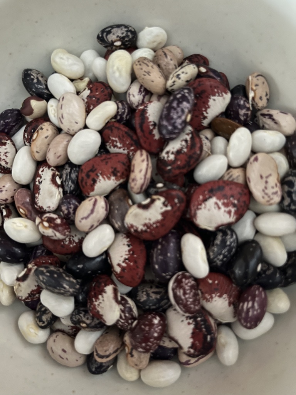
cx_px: 148
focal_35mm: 26
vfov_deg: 67.3
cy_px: 198
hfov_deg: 53.1
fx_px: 296
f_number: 1.6
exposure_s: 1/17
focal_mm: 5.1
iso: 640
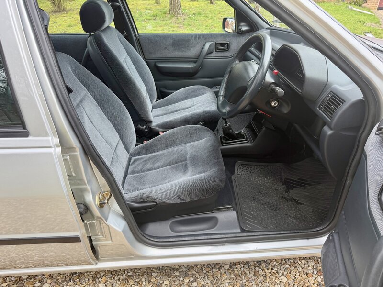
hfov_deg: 71.6
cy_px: 144
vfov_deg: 56.8
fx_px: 266
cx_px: 192
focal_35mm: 24
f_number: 1.78
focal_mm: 6.76
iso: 100
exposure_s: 1/470
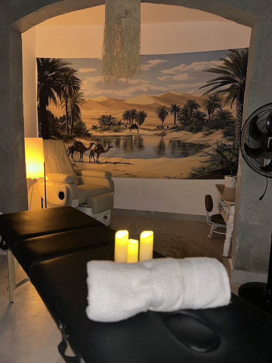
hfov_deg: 53.1
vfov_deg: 67.3
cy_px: 182
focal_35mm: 26
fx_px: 272
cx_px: 136
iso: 64
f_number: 1.5
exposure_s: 1/4
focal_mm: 5.7
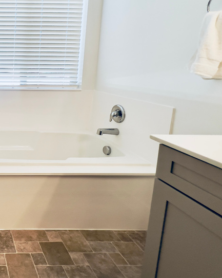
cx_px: -36
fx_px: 197
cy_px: 88
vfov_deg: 67.9
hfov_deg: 42.2
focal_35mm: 24
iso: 40
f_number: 1.8
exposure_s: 1/120
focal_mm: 1.57
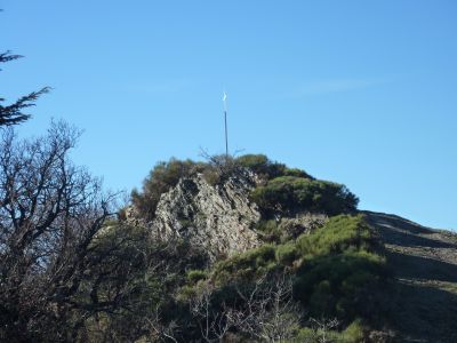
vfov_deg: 13.3
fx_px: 1465
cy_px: 172
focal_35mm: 111
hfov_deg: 17.7
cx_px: 228
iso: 125
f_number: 4.4
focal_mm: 18.2
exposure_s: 1/400
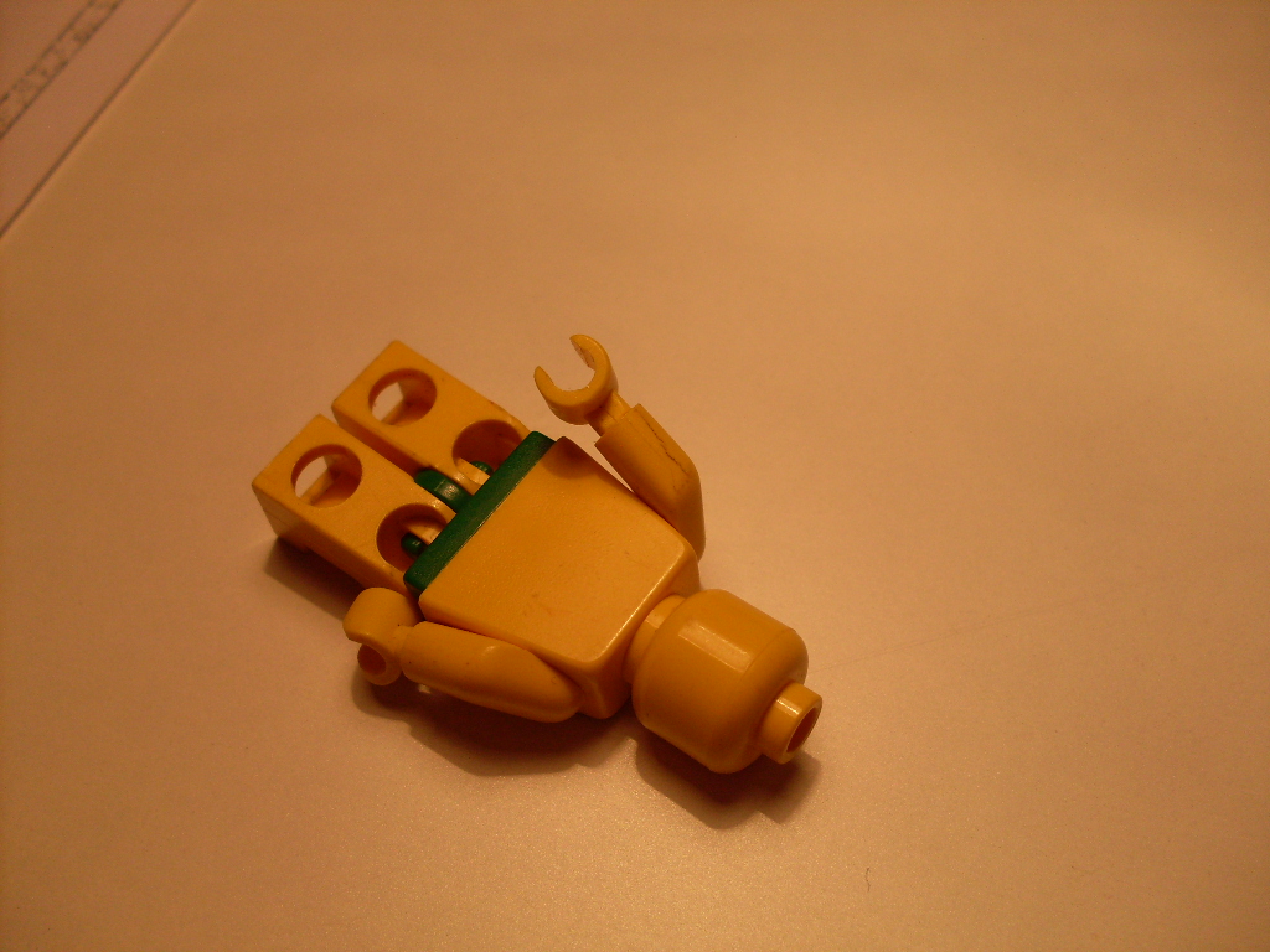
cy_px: 476
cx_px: 635
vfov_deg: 37.7
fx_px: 1394
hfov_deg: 49.0
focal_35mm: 38
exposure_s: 1/250
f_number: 2.8
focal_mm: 6.3
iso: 80
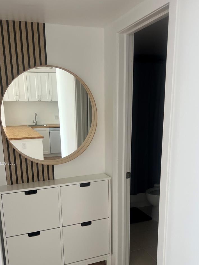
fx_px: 253
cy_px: 164
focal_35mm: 33
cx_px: 90
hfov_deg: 42.9
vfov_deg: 54.8
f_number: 1.5
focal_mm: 5.7
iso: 125
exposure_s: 1/114
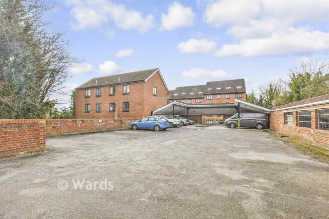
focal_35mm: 15
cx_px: 164
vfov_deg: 77.4
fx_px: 137
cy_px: 110
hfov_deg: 100.4
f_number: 8
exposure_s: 1/640
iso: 320
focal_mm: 10
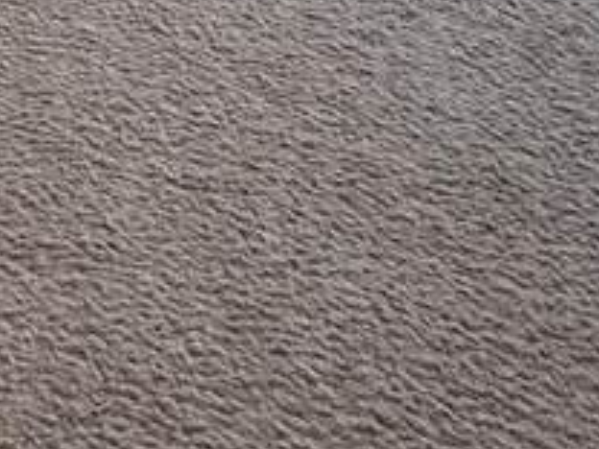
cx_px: -147
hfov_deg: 21.0
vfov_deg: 11.2
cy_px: -872
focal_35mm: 86
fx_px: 1488
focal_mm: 2.22
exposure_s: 1/60
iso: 400
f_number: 2.2
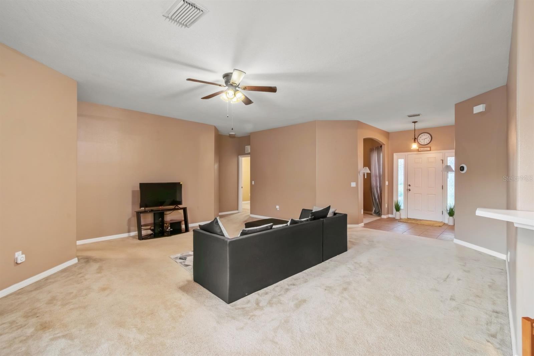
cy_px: 178
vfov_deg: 77.3
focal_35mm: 15
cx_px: 267
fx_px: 222
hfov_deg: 100.4
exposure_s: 2
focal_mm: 10
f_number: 9
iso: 250
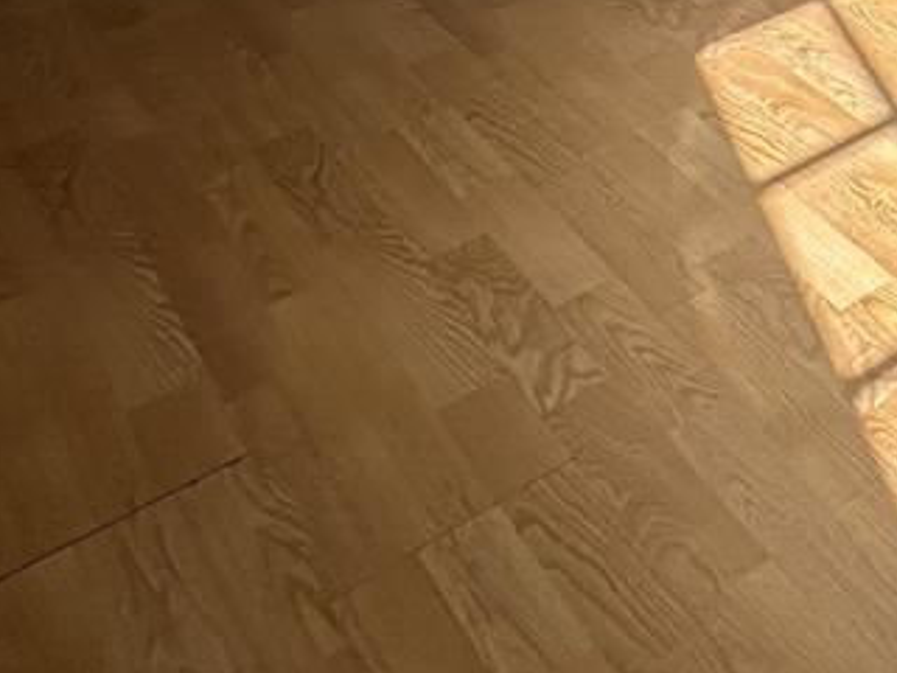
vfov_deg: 20.1
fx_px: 1451
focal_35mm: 56
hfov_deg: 19.6
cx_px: 1772
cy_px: -485
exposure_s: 1/205
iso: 40
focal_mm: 2.22
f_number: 2.2
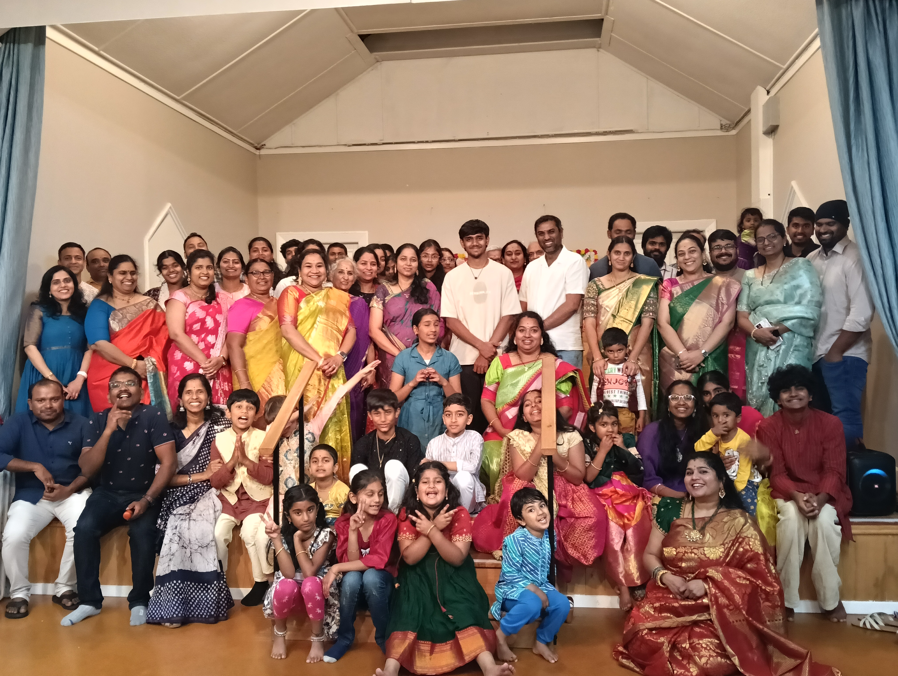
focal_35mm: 30
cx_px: 449
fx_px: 779
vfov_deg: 46.9
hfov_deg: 59.9
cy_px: 338
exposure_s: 1/33.3
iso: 640
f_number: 1.8
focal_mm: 3.98
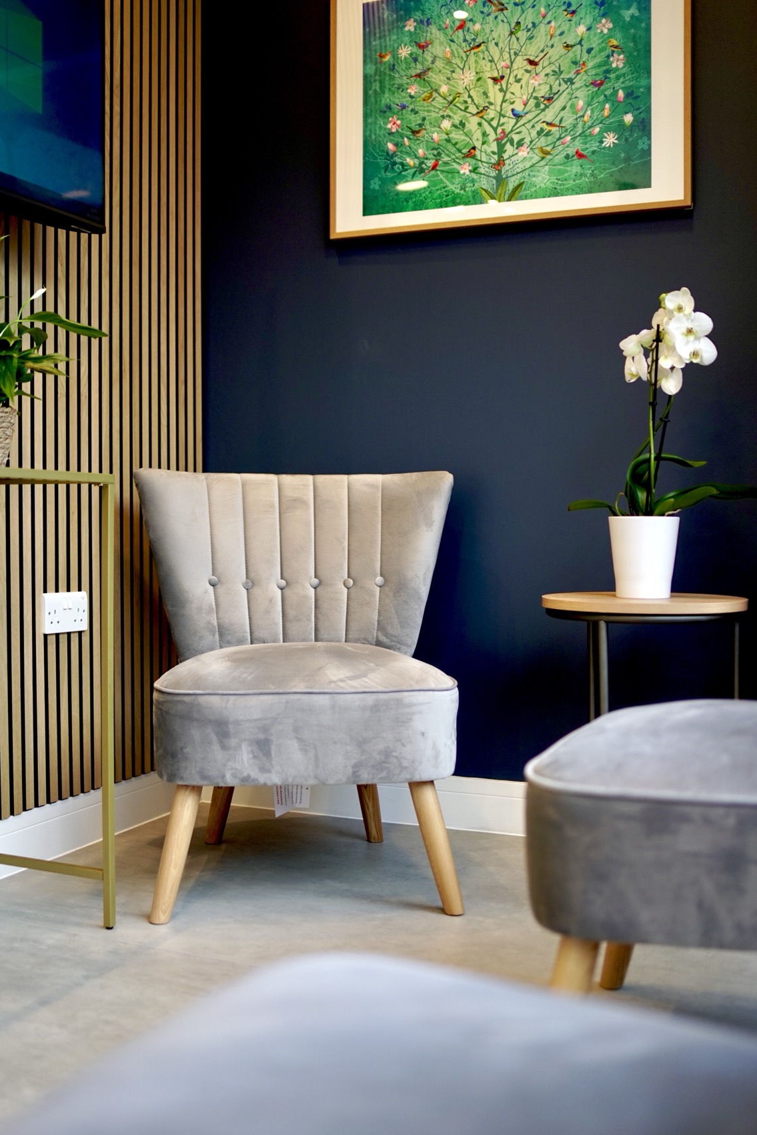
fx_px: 1167
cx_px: 371
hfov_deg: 35.9
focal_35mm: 37
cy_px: 590
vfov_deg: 51.9
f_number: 1.8
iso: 400
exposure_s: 1/320
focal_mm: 35
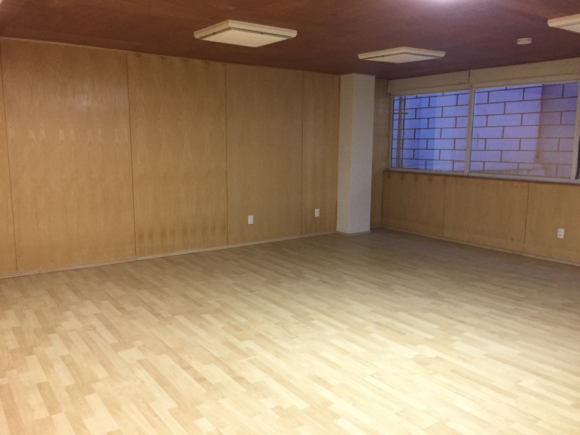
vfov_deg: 48.2
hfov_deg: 61.7
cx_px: 290
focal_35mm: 29
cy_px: 218
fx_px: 486
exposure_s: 1/30
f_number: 2.2
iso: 200
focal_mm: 4.15
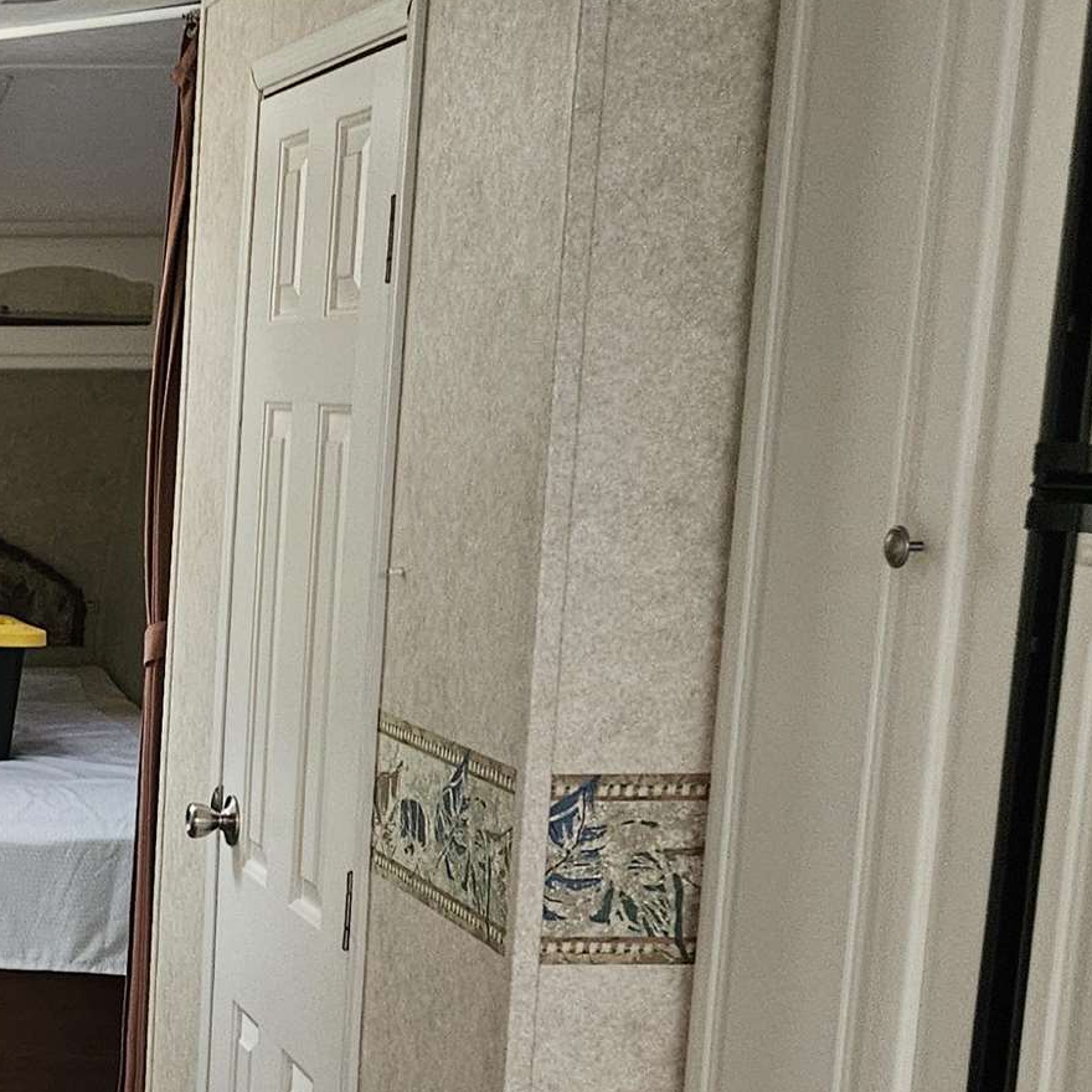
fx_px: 2534
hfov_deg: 21.5
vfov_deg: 24.0
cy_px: 861
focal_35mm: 71
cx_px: -411
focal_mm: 5.4
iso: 500
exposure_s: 1/24
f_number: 1.8
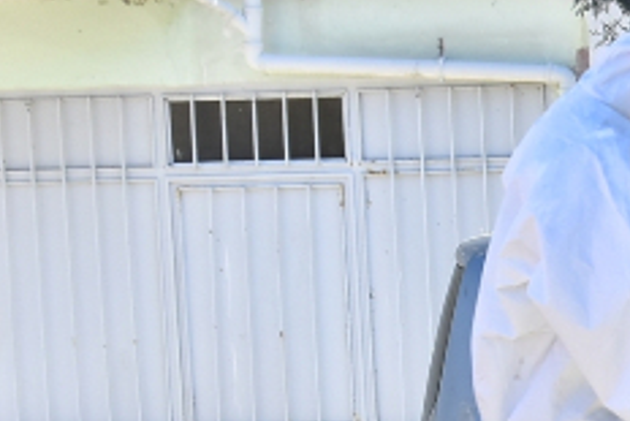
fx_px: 3164
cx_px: 1017
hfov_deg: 10.8
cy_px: 473
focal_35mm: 181
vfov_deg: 7.6
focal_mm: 35
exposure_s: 1/400
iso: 500
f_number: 8
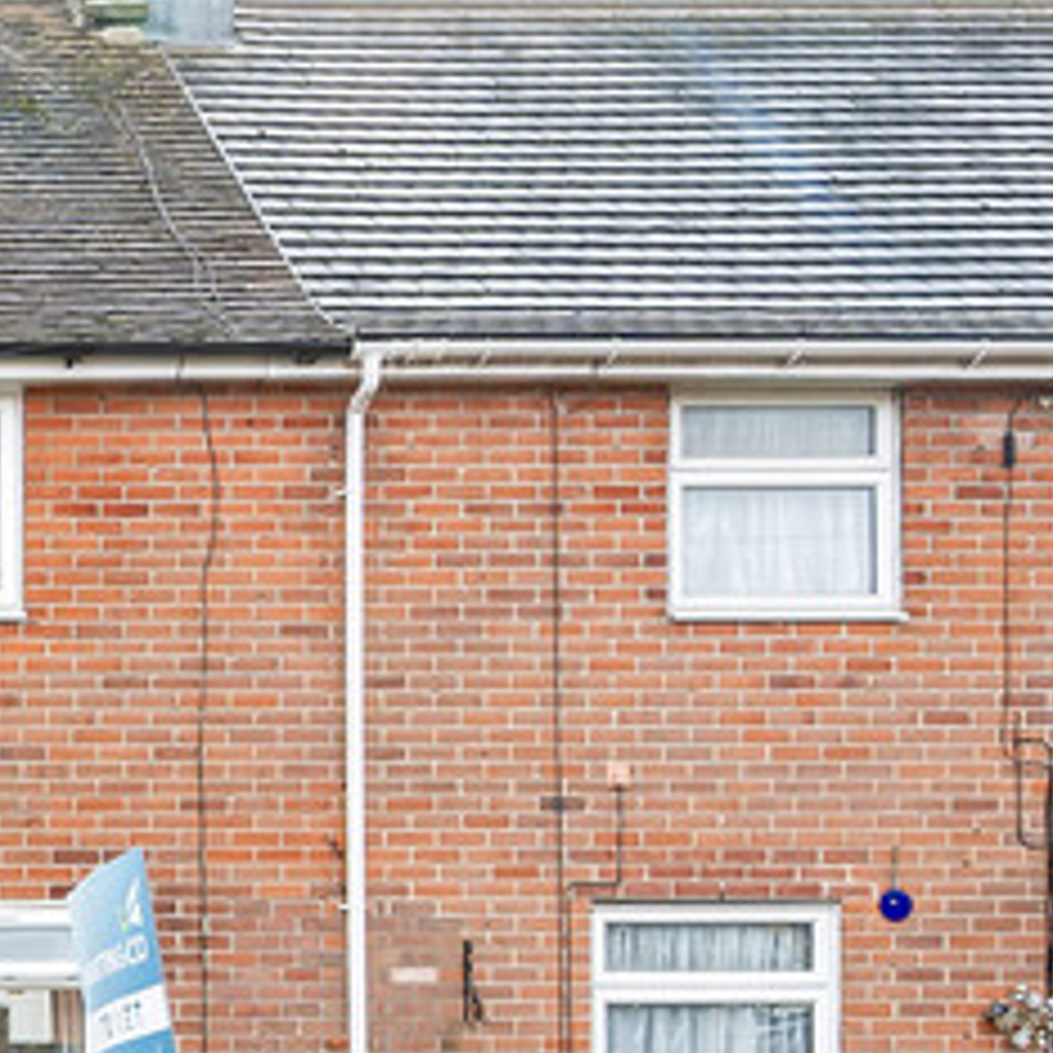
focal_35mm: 52
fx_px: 1790
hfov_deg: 27.6
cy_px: 871
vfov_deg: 31.8
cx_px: -297
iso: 250
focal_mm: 14
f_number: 9
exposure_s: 1/125
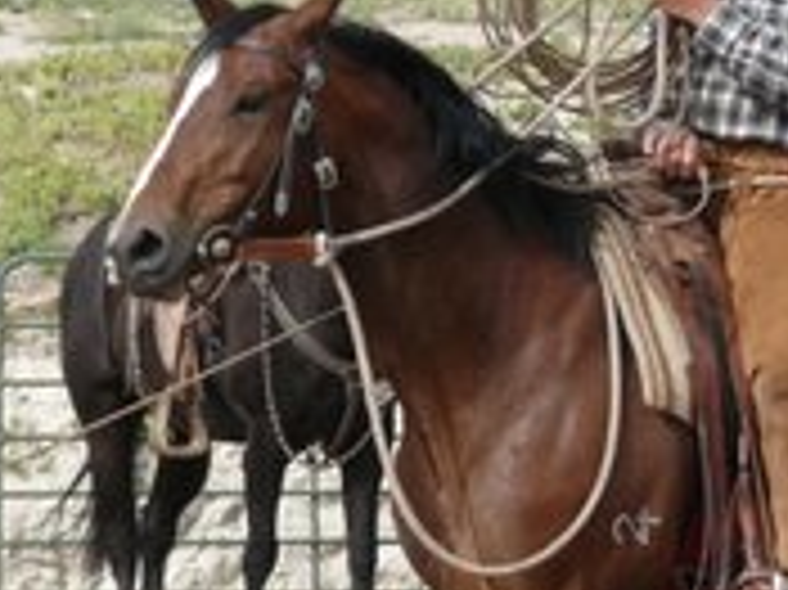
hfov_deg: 3.8
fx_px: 11761
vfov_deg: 2.9
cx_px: 761
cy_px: 279
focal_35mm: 517
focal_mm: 39.6
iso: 100
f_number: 5.6
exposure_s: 1/250
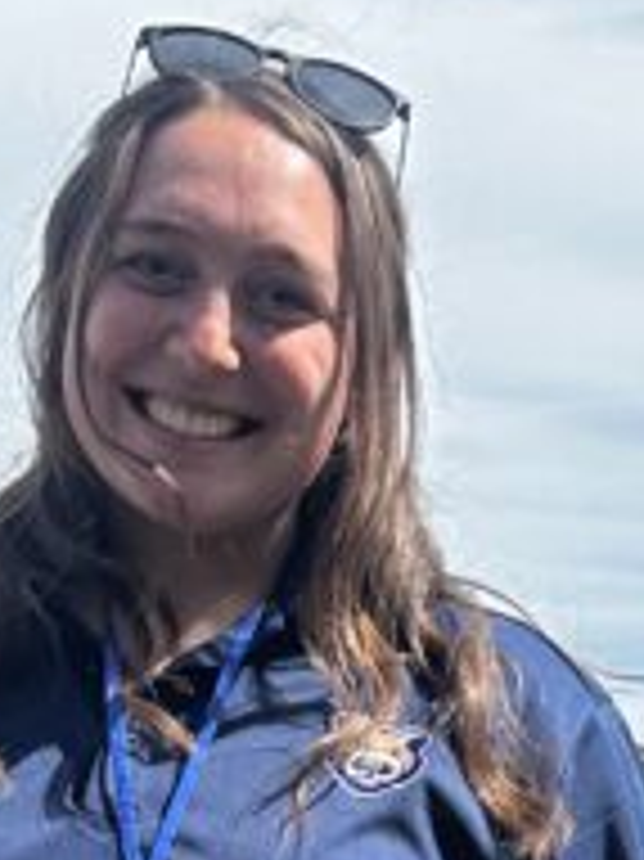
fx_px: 3303
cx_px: 270
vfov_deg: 13.2
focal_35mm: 133
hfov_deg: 11.1
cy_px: 1603
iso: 80
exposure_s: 1/5525
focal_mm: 6.86
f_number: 1.78
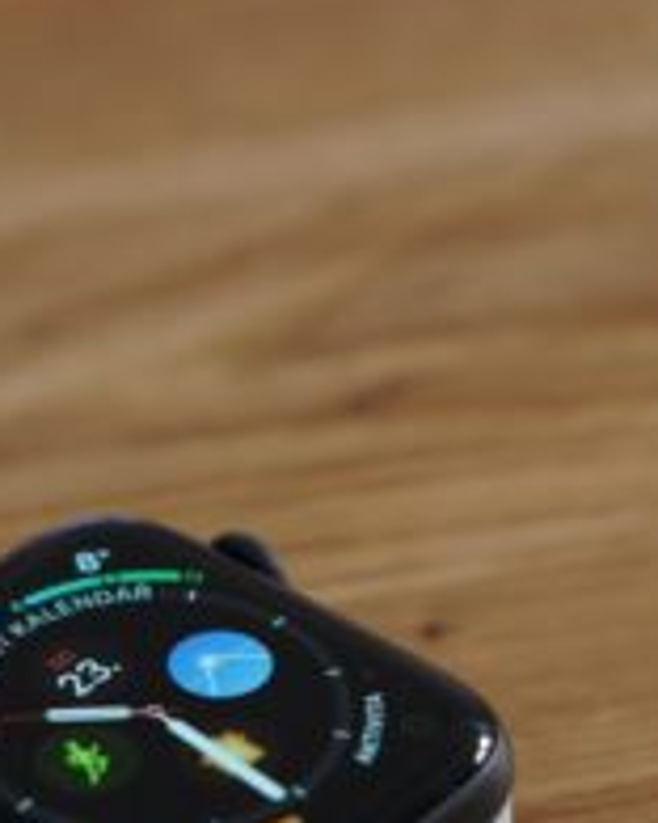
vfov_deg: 8.9
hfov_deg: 7.1
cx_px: 160
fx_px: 5282
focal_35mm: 217
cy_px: 722
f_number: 2.5
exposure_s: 1/10
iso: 200
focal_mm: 50
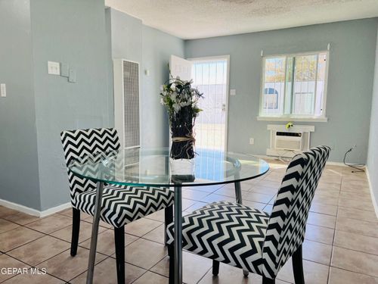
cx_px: 189
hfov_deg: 67.3
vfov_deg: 53.1
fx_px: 284
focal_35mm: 26
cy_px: 142
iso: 50
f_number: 1.5
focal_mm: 5.7
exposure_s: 1/365
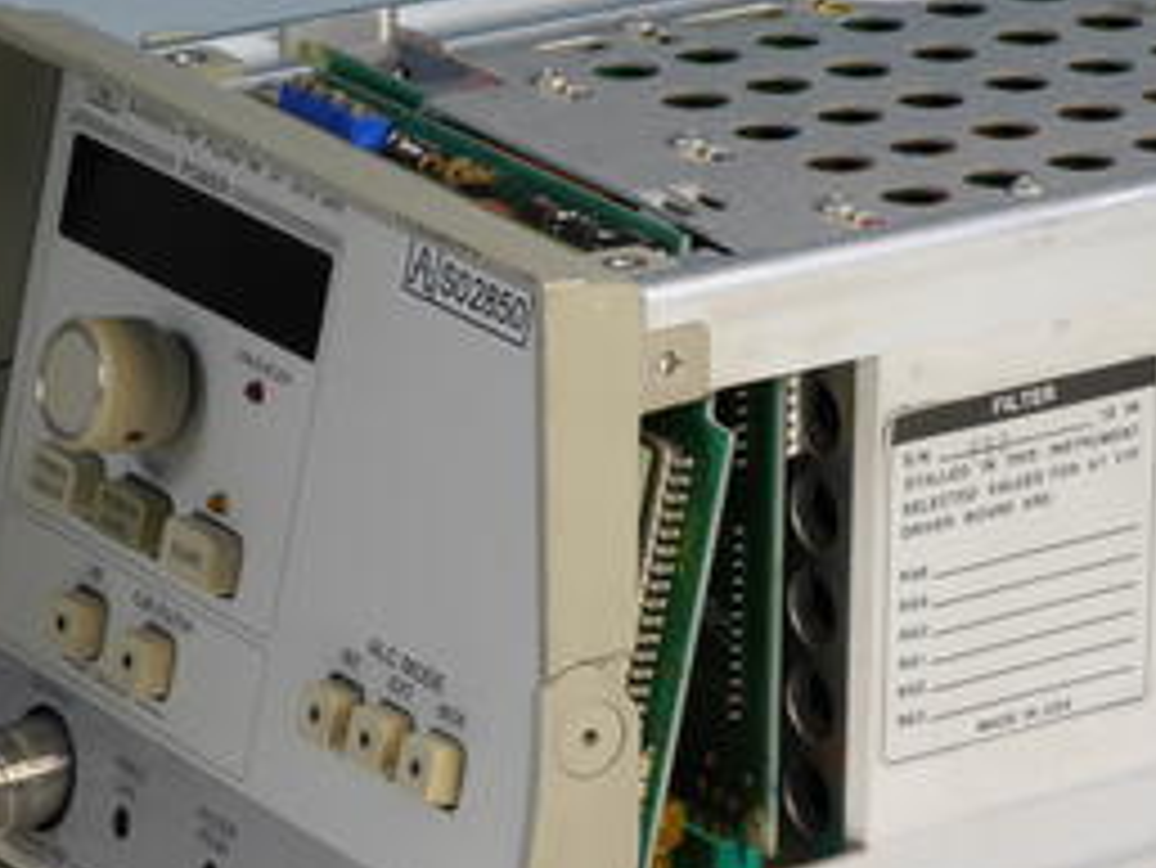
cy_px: 598
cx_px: 819
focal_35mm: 202
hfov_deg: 9.8
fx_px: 6749
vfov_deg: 7.4
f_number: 16
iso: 400
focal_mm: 65
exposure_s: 1/1.6
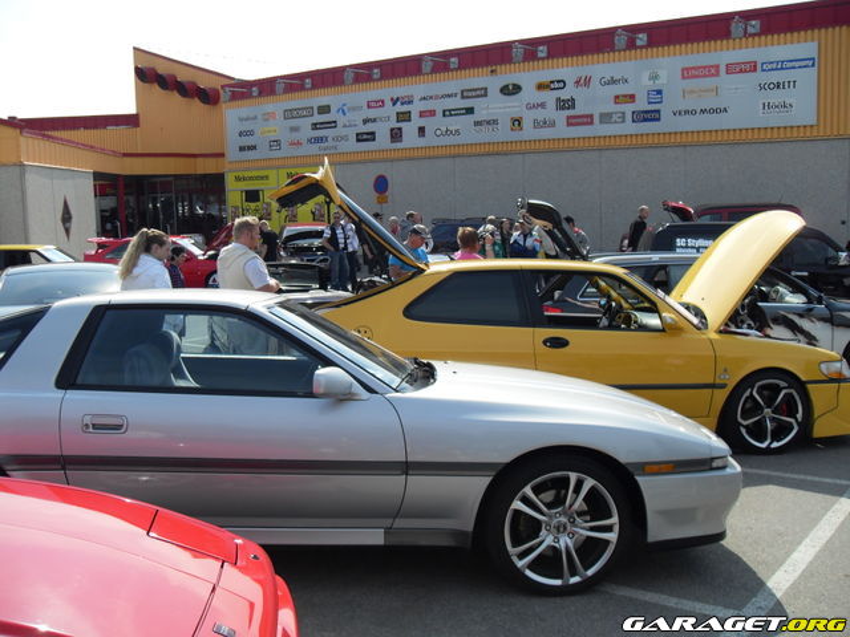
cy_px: 318
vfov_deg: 41.8
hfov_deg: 54.0
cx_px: 425
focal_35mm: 34
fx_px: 835
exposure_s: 1/180
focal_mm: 6.3
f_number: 7
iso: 80
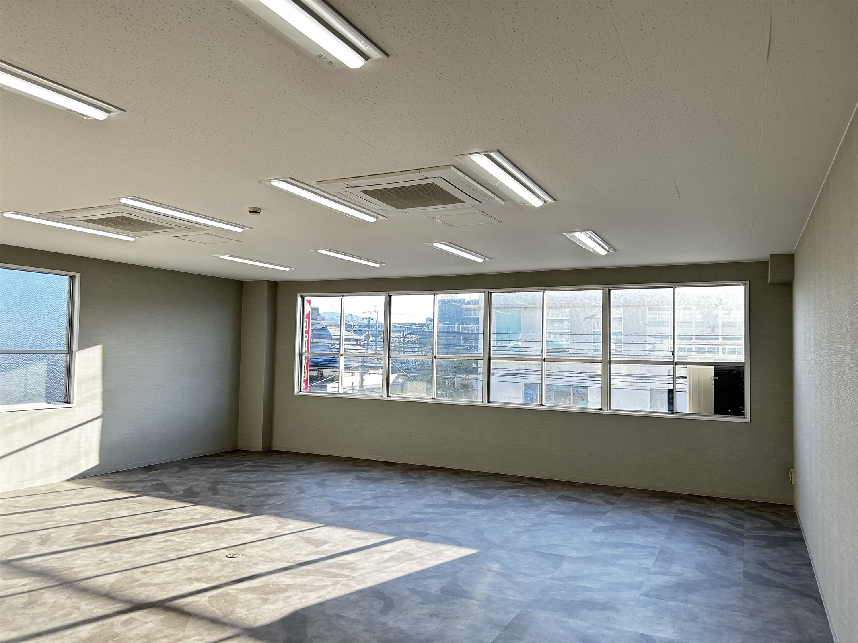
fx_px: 644
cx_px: 429
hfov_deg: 67.3
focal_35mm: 26
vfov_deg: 53.1
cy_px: 322
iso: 50
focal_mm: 5.7
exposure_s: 1/340
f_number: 1.5
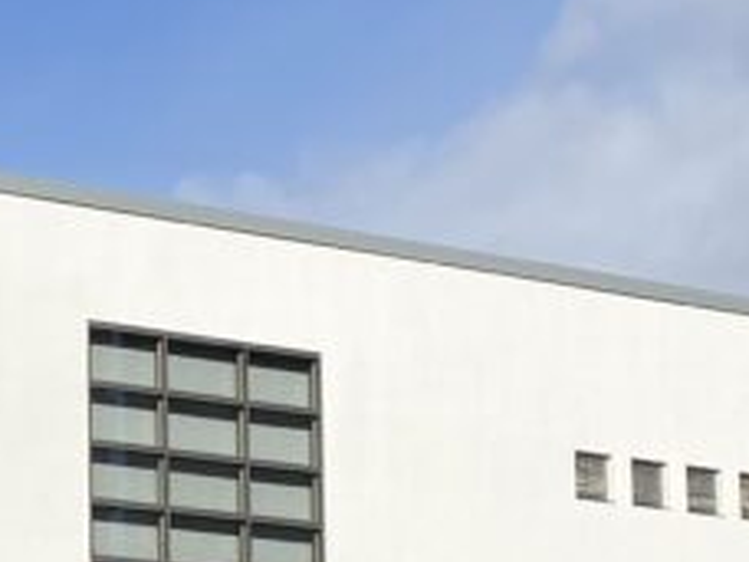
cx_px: -371
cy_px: 920
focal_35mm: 137
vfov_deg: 10.4
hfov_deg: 13.6
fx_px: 2964
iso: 32
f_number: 1.8
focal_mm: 4.25
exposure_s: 1/6061
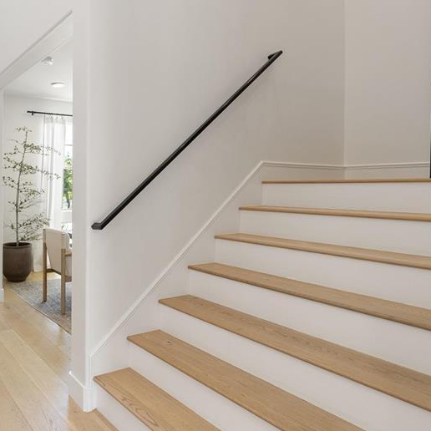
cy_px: 191
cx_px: 74
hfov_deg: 54.2
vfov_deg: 58.9
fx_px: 380
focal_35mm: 27
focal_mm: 16
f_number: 8
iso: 500
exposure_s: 1/10
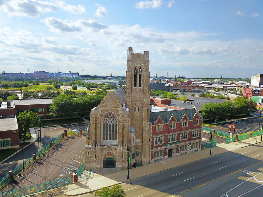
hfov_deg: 67.3
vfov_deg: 53.1
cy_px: 98
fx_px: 198
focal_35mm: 26
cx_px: 132
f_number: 2.2
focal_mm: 4.7
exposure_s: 1/1658
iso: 100
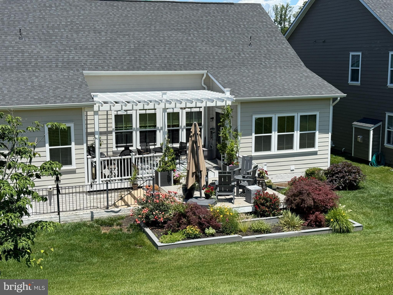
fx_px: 545
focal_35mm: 48
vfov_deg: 30.3
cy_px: 148
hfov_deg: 39.7
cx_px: 196
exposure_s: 1/4878
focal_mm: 6.76
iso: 64
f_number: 1.78
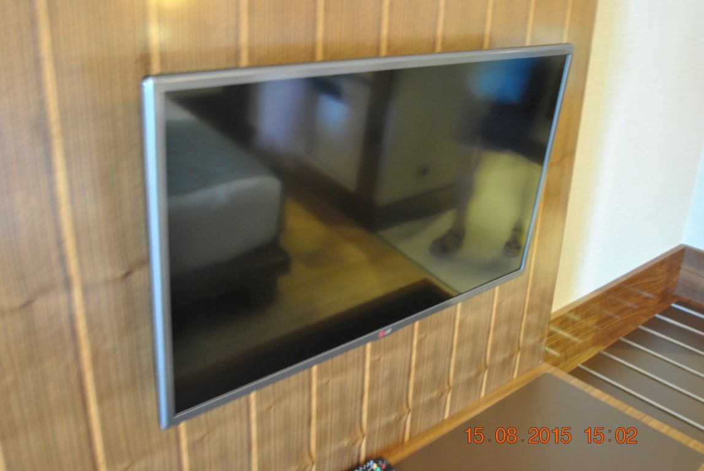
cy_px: 236
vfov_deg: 40.1
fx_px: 646
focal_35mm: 33
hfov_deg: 57.2
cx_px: 352
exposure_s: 1/2
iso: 400
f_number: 4.5
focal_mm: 22
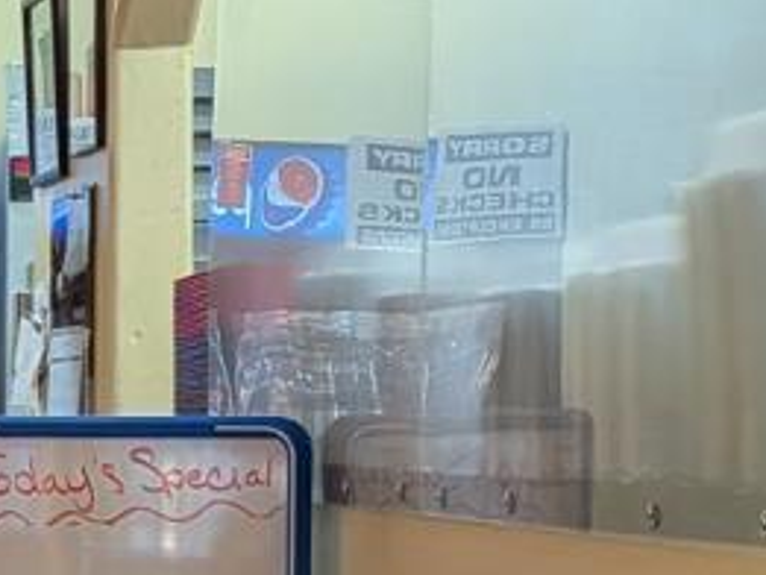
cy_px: 518
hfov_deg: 13.3
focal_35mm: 138
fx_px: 3055
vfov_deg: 10.7
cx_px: -446
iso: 28
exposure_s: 1/200
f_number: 1.7
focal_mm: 4.53
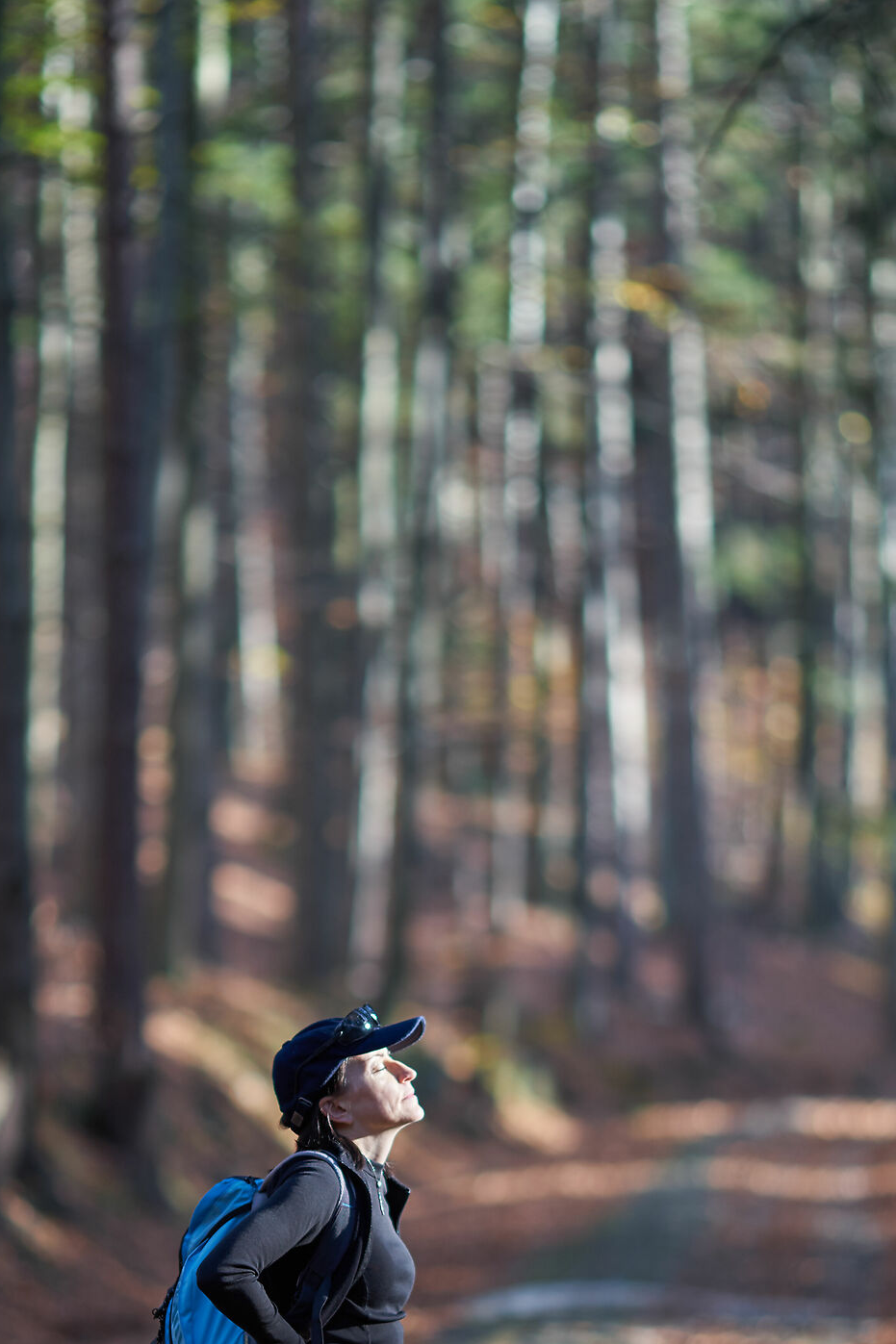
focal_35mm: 232
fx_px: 8663
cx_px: 372
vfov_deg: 8.9
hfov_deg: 5.9
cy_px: 1053
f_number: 2
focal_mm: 135
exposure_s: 1/250
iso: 100
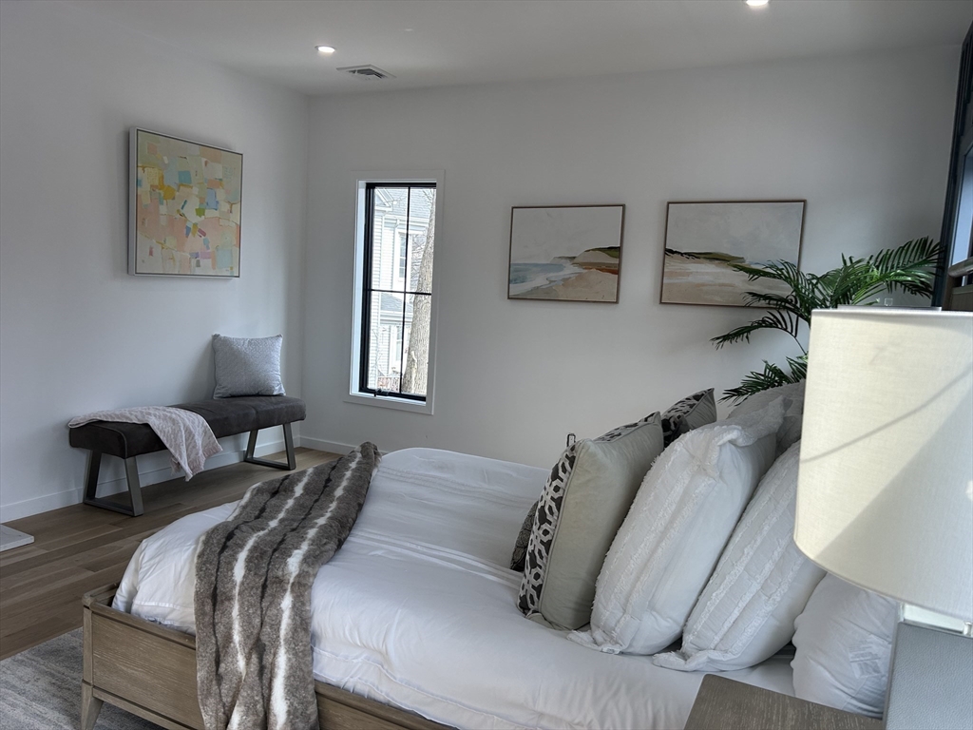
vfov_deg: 53.1
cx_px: 486
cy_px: 365
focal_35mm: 26
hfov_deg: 67.3
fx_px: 731
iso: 50
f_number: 1.5
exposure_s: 1/330
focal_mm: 5.7
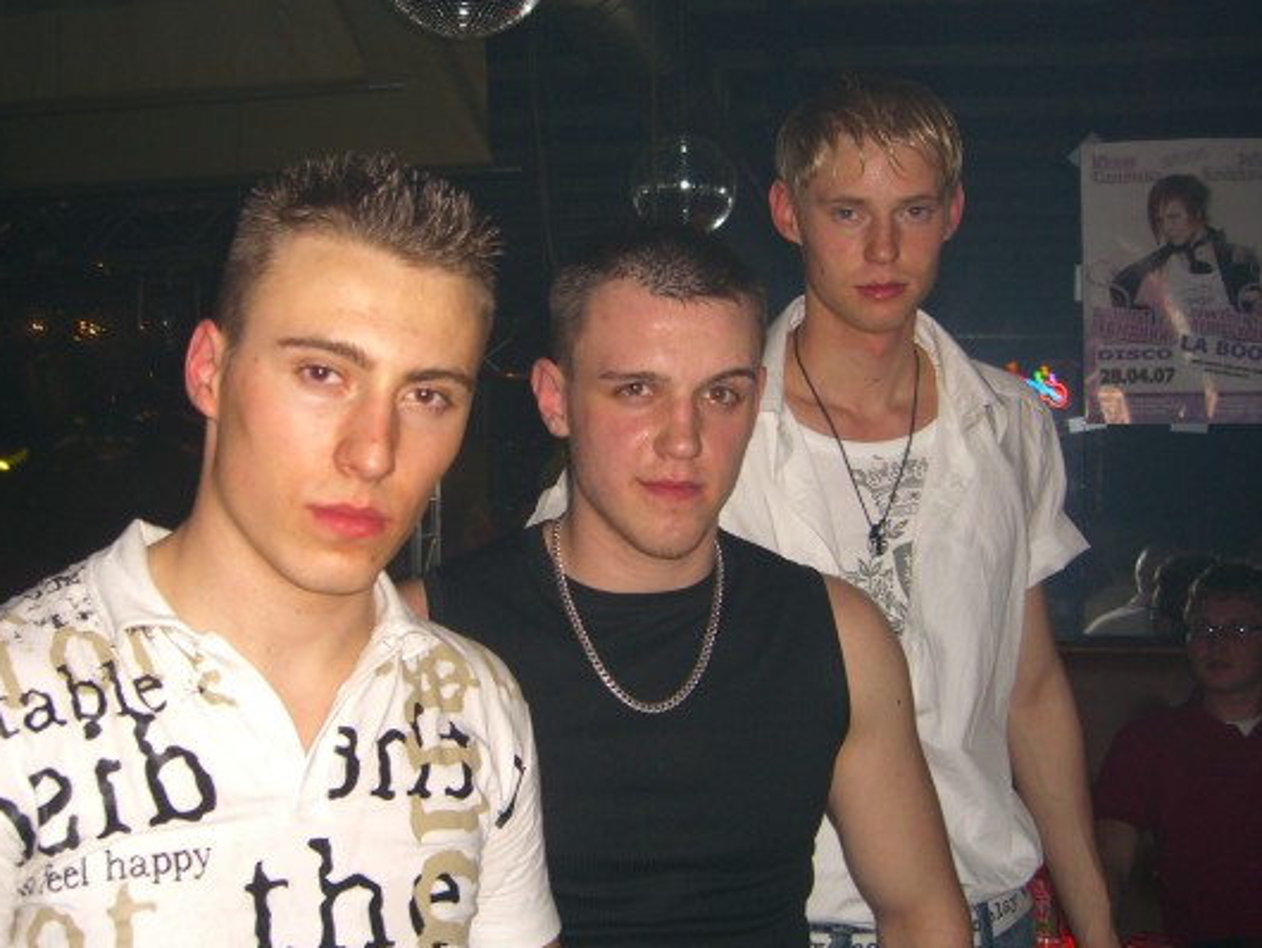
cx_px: 550
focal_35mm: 43
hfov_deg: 43.7
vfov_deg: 33.6
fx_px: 1568
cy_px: 474
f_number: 2.8
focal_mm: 7.9
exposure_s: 1/60
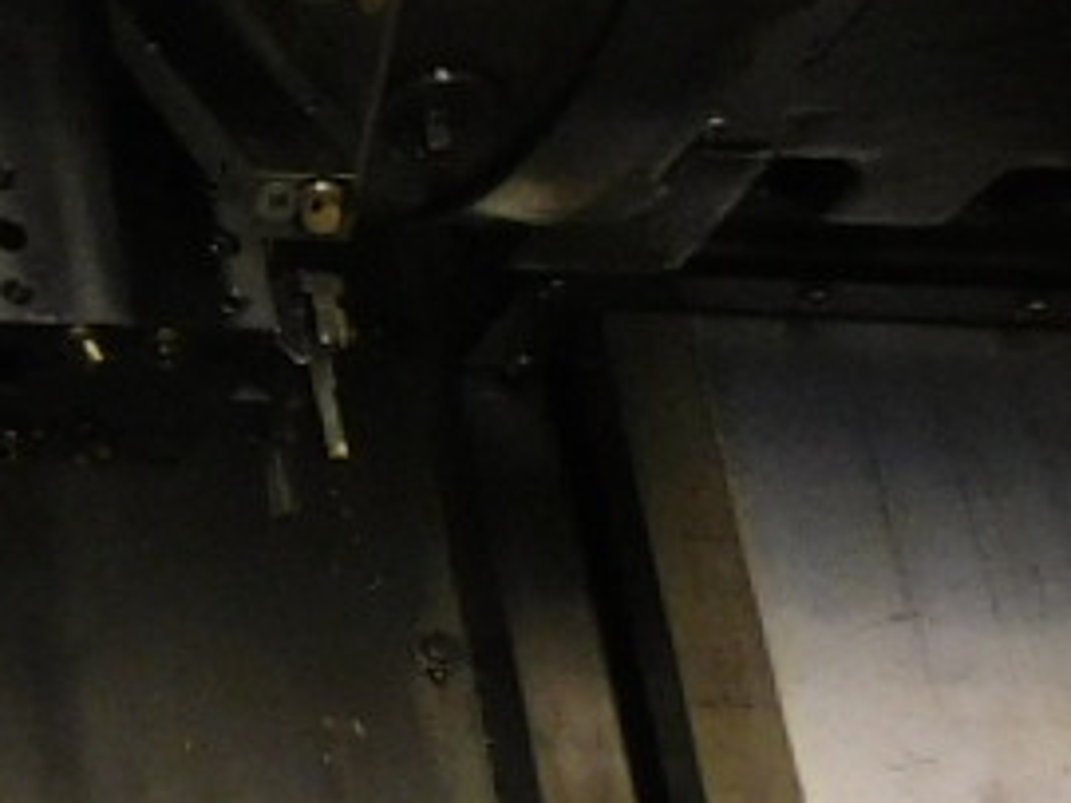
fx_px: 4206
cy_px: 111
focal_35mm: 136
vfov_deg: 10.8
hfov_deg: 10.9
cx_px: -1933
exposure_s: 1/30
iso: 220
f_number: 3
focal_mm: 4
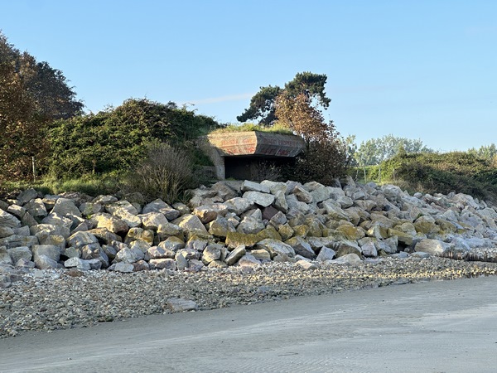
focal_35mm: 77
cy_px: 186
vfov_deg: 19.1
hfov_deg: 25.3
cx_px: 248
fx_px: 1106
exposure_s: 1/292
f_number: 2.8
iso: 32
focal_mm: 9
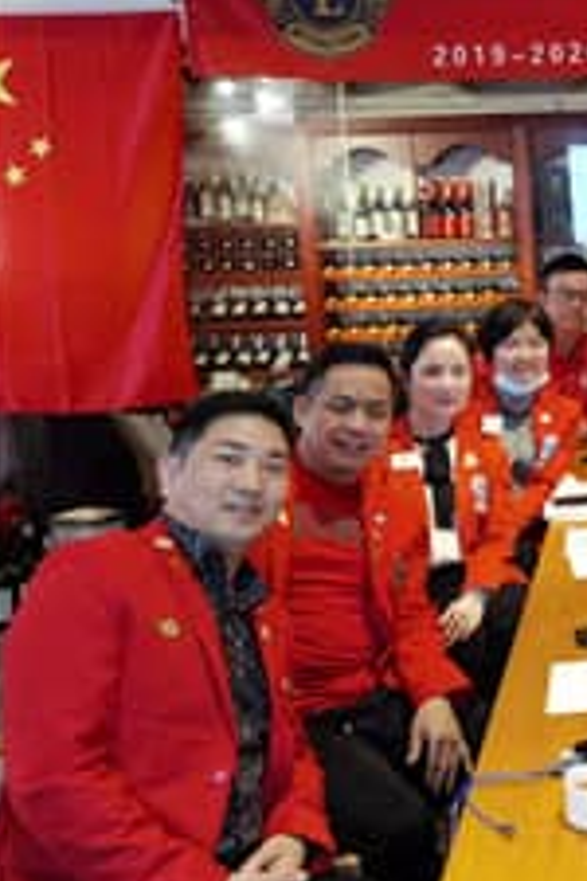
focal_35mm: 50
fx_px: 1223
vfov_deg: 39.4
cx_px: 763
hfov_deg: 23.8
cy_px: 356
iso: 320
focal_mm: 6.71
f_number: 1.9
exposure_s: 1/33.3
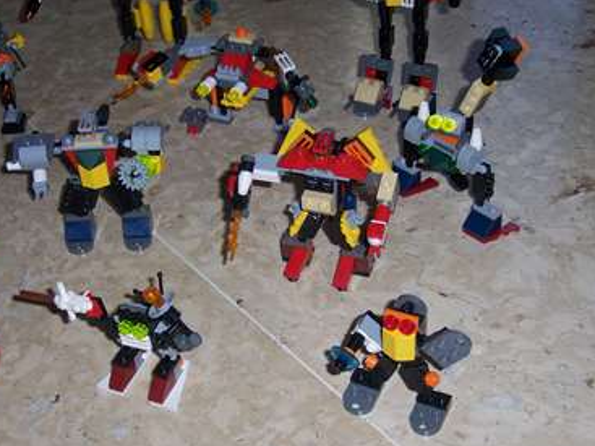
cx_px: 302
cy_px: 240
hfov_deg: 31.7
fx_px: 1048
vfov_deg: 24.0
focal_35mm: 61
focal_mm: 9.6
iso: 100
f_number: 3.6
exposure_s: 1/80
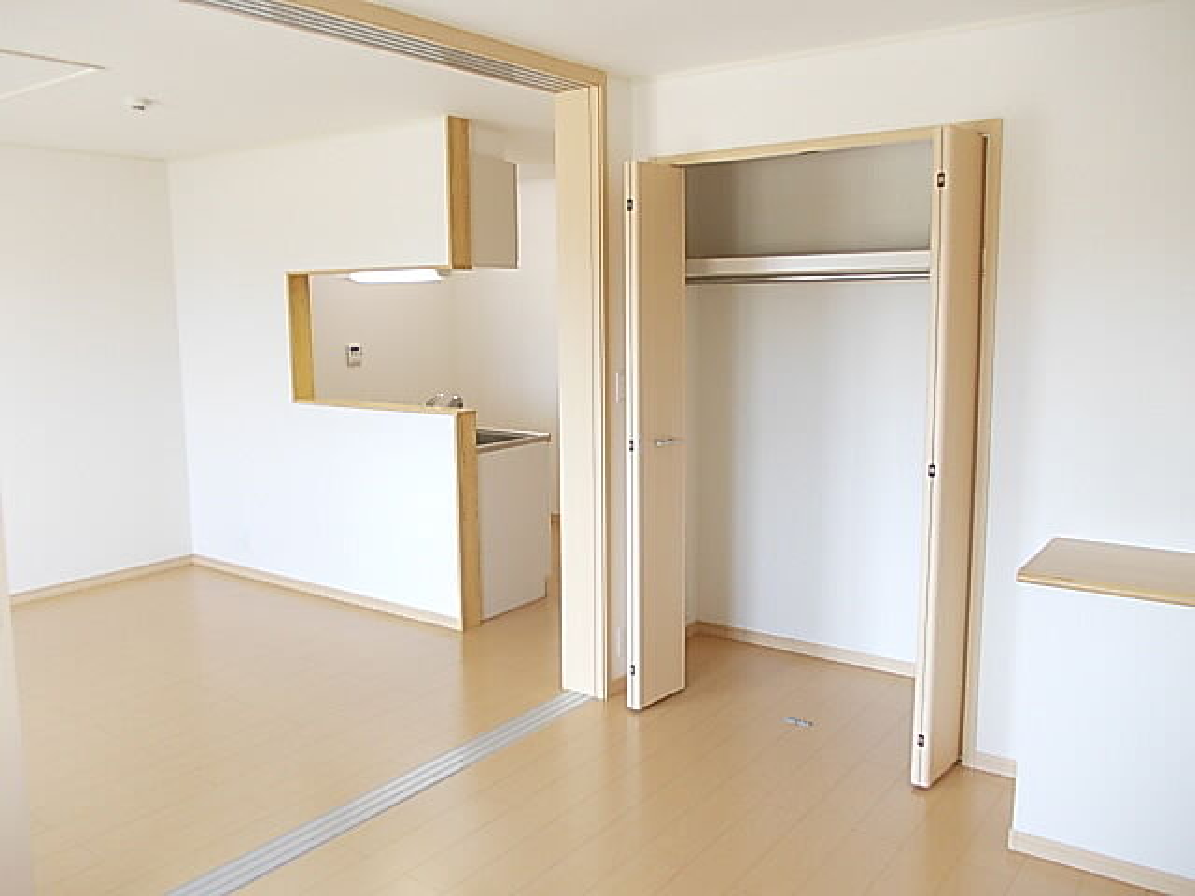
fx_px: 967
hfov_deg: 63.4
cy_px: 448
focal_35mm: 28
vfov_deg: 49.7
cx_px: 598
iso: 100
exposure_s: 1/25
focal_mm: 4
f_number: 2.7
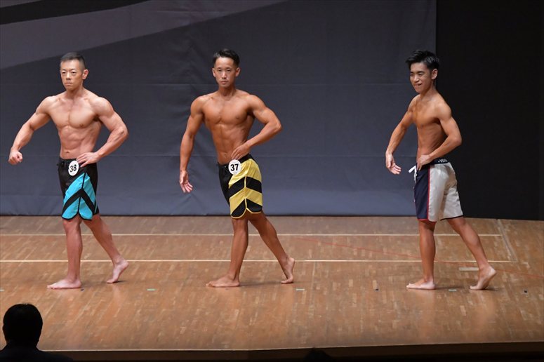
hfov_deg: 9.5
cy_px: 181
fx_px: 3278
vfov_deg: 6.3
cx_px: 272
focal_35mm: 217
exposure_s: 1/400
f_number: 5.6
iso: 6400
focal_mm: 145
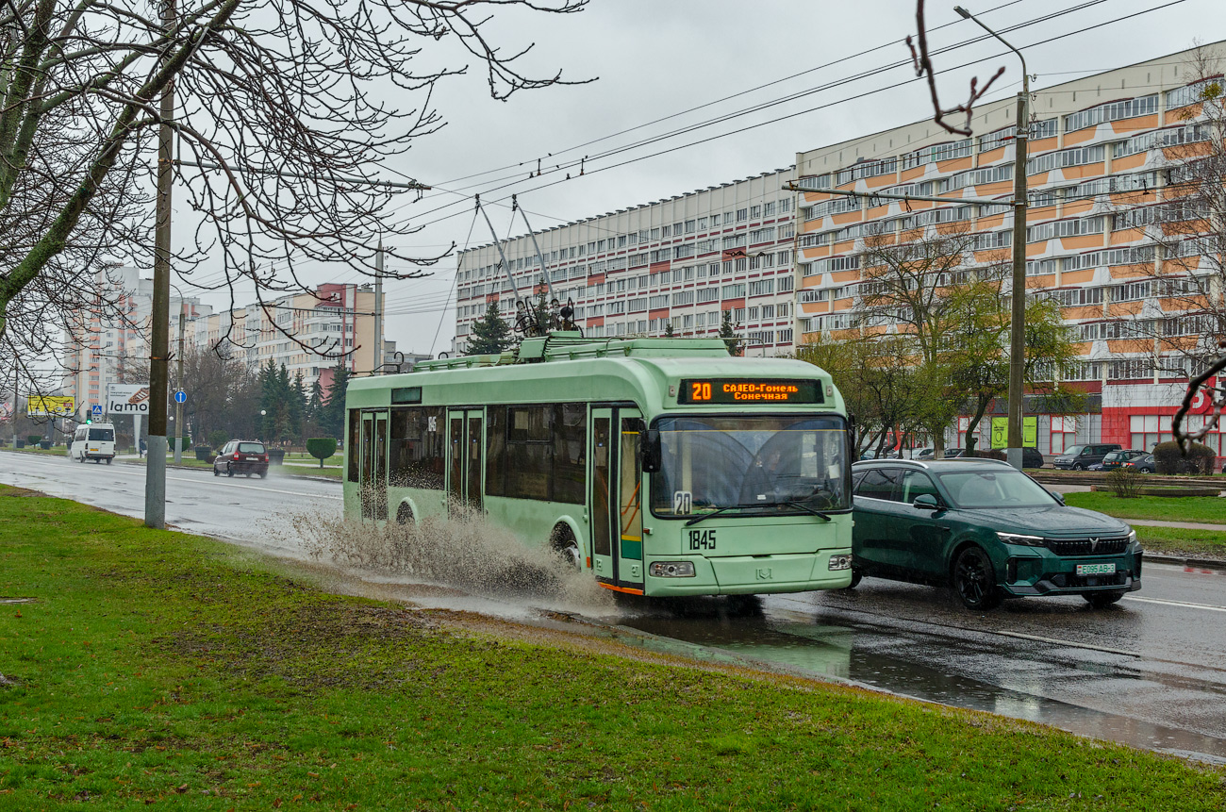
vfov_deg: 25.6
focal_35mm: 52
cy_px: 406
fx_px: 1784
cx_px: 613
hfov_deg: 37.9
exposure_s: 1/320
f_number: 6.3
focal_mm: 35
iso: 400
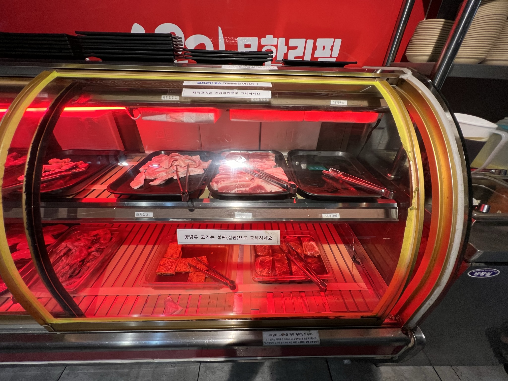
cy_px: 190
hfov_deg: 106.2
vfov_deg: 89.9
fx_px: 191
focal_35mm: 13
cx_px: 254
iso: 125
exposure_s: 1/120
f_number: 1.8
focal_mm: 1.57
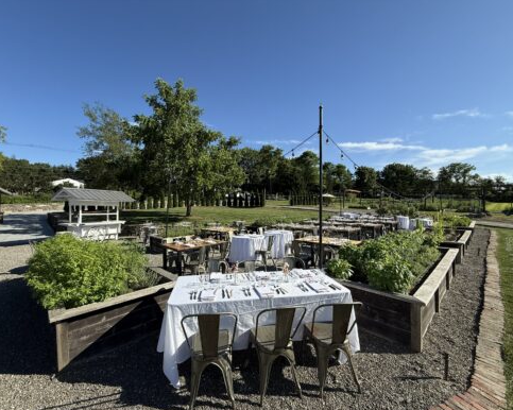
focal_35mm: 15
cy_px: 208
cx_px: 242
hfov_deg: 96.7
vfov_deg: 84.0
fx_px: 228
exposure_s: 1/2976
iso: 50
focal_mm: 2.22
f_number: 2.2
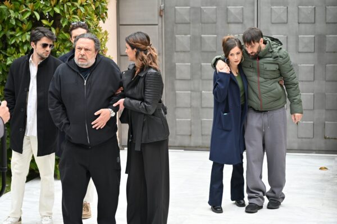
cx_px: 168
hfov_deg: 22.4
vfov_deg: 15.0
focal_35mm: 91
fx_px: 851
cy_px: 112
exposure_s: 1/400
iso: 400
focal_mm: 91
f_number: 4
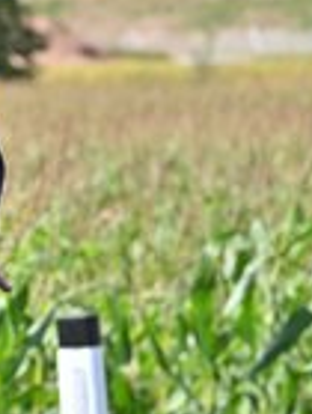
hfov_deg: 3.7
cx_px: -196
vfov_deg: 4.9
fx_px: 4785
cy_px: 85
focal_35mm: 400
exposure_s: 1/1600
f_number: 5.6
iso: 250
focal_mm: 116
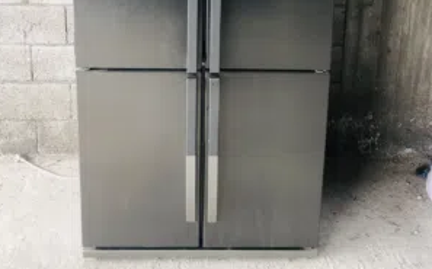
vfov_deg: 29.6
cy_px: -6
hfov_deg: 49.3
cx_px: 215
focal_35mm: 40
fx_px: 470
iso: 25
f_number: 1.8
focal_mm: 3.99
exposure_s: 1/30
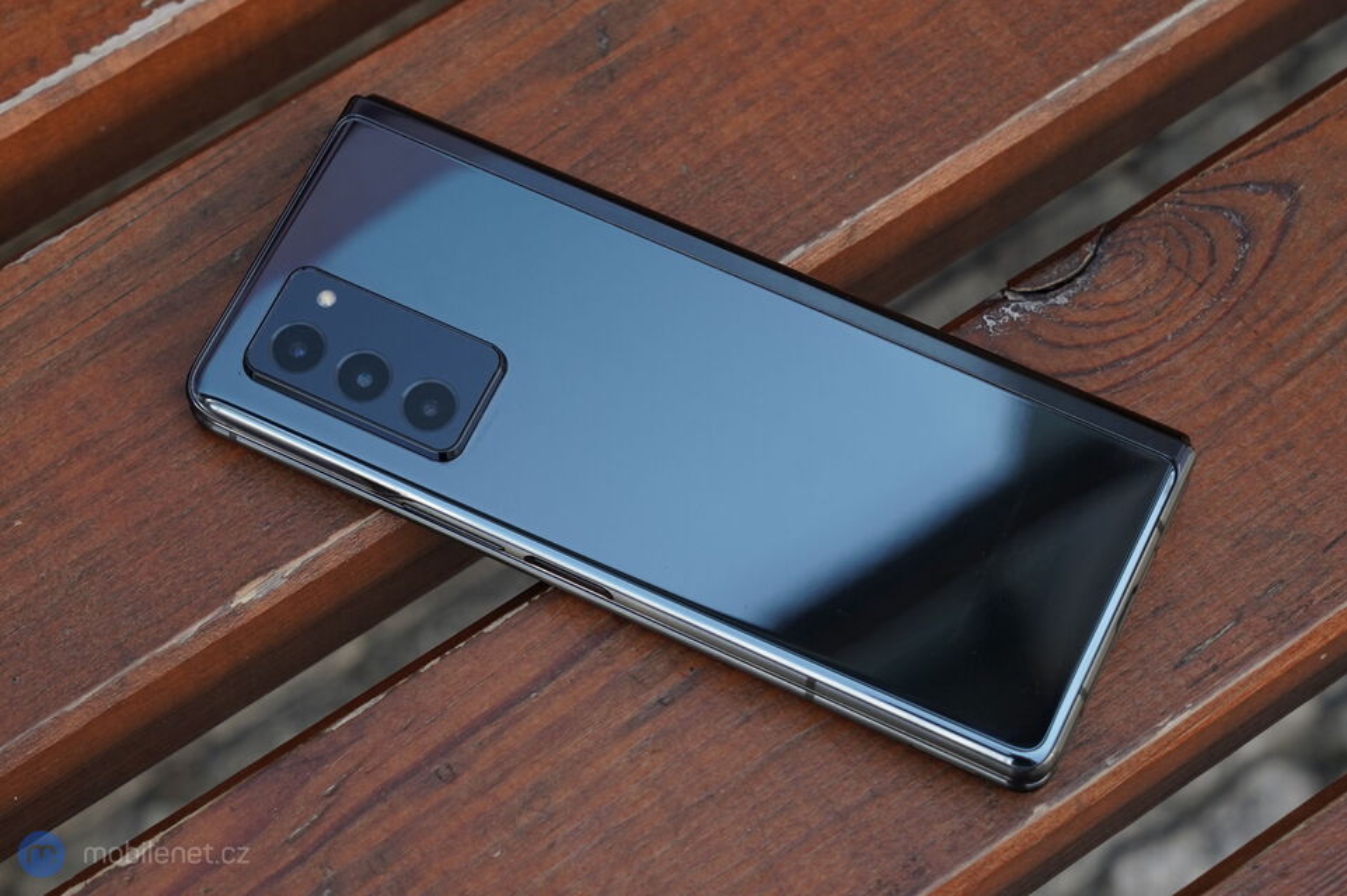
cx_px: 674
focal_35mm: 57
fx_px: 2132
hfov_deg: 35.1
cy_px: 448
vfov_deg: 23.8
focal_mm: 57
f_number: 6.3
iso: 500
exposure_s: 1/250
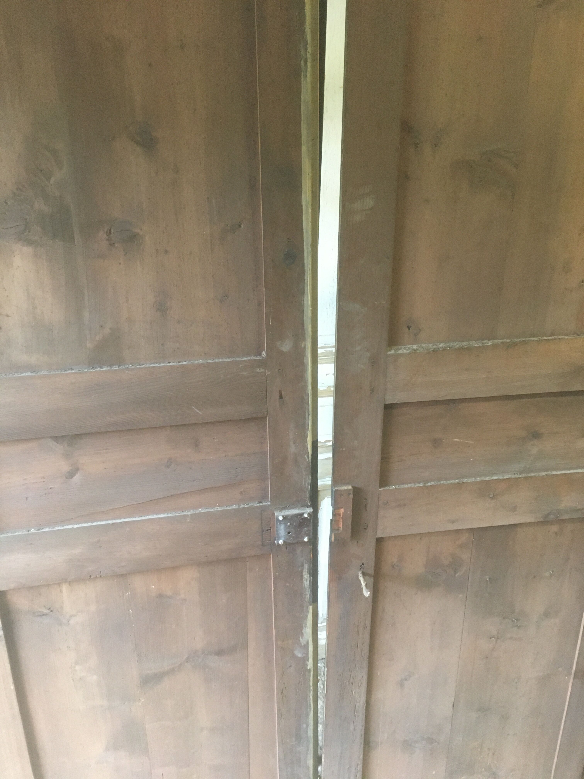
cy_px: 390
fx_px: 652
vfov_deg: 61.7
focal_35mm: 29
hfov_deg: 48.2
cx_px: 292
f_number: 2.2
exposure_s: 1/20
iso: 200
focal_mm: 4.15
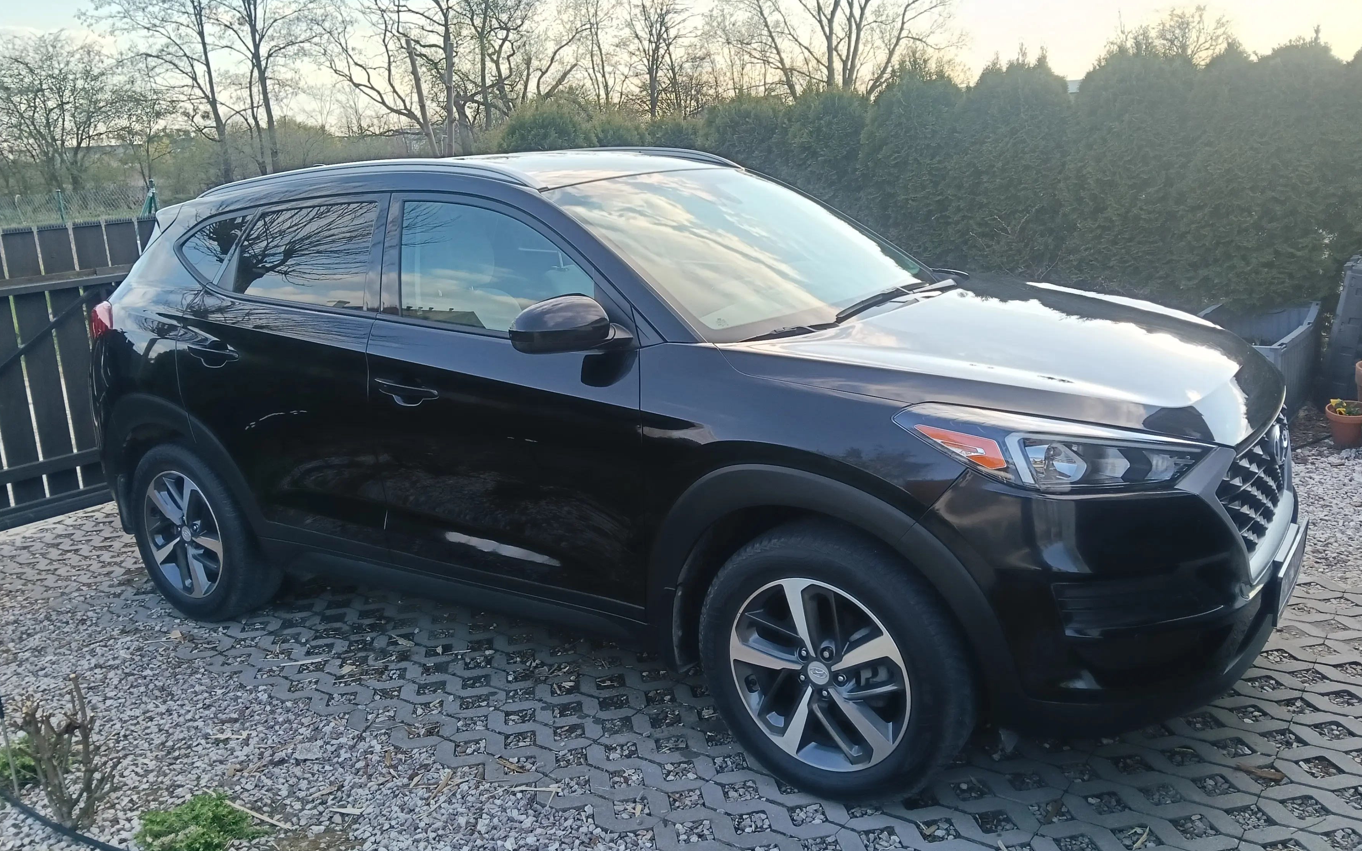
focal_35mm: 29
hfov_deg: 64.6
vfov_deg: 43.1
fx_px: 1076
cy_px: 399
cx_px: 679
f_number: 1.8
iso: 50
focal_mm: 3.98
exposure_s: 1/159
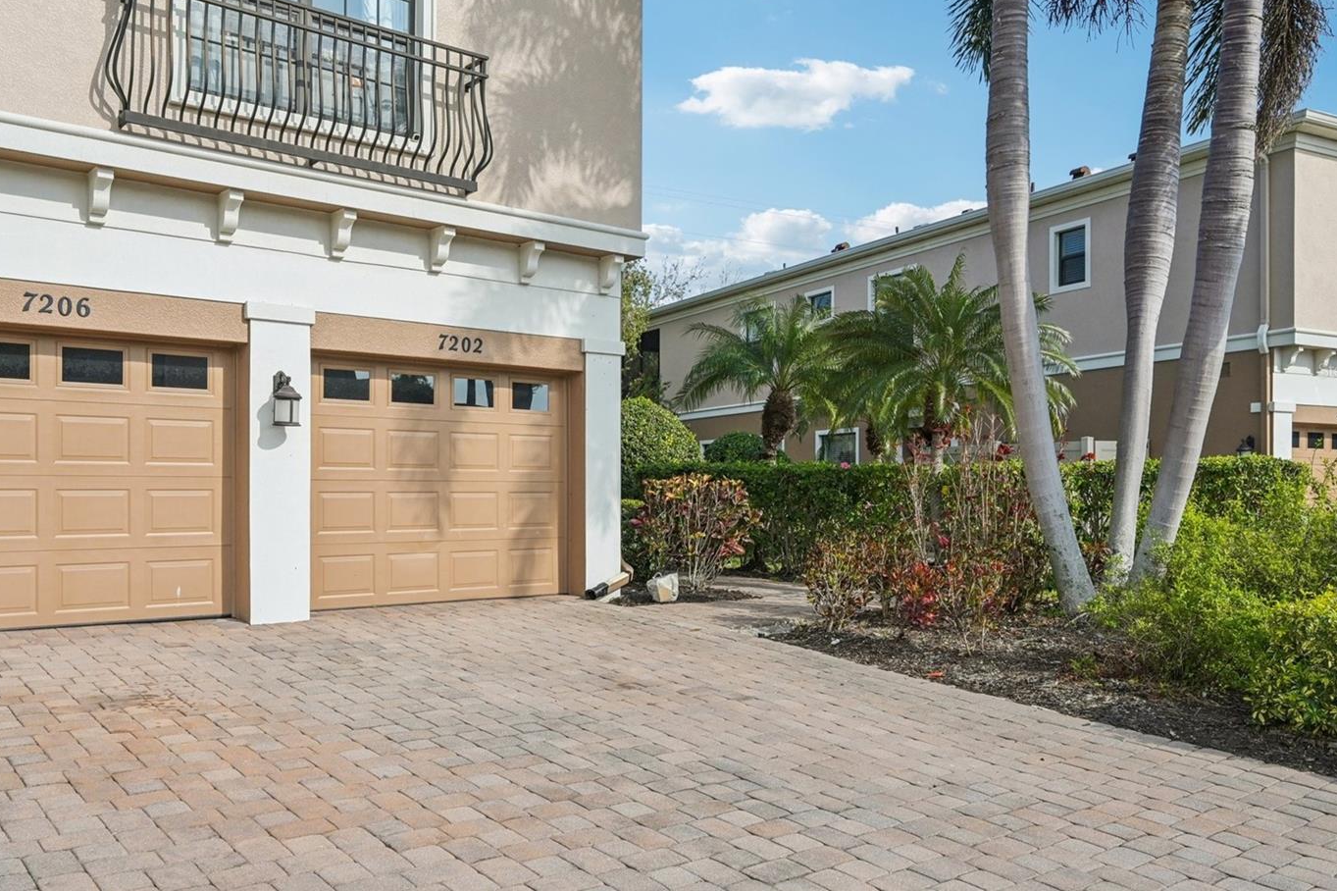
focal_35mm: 28
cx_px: 621
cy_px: 370
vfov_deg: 46.8
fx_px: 1024
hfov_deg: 66.2
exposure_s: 1/1250
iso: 400
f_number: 8
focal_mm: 23.5
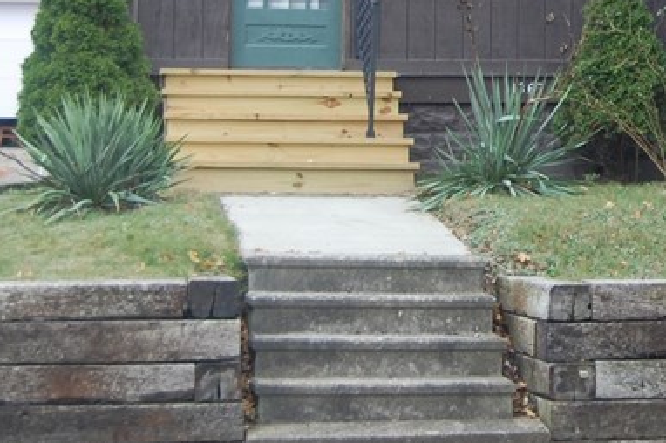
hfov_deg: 18.1
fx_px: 2052
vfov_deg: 12.2
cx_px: 637
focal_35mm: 111
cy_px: 10
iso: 400
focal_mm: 26
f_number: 4.5
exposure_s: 1/80
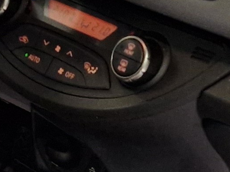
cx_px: 8
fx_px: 1176
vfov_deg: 8.3
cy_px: 213
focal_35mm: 177
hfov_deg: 11.1
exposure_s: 1/100
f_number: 1.8
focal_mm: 5.4
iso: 320
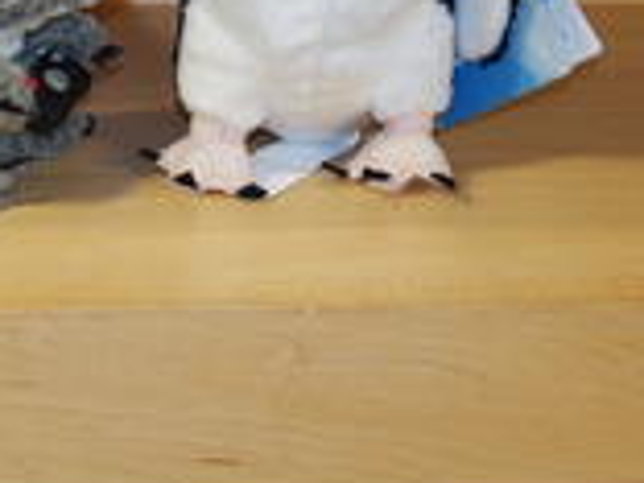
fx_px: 1879
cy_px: -182
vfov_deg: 14.0
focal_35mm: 101
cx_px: 194
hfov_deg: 19.4
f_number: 2.8
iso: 250
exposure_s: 1/30
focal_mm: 7.4
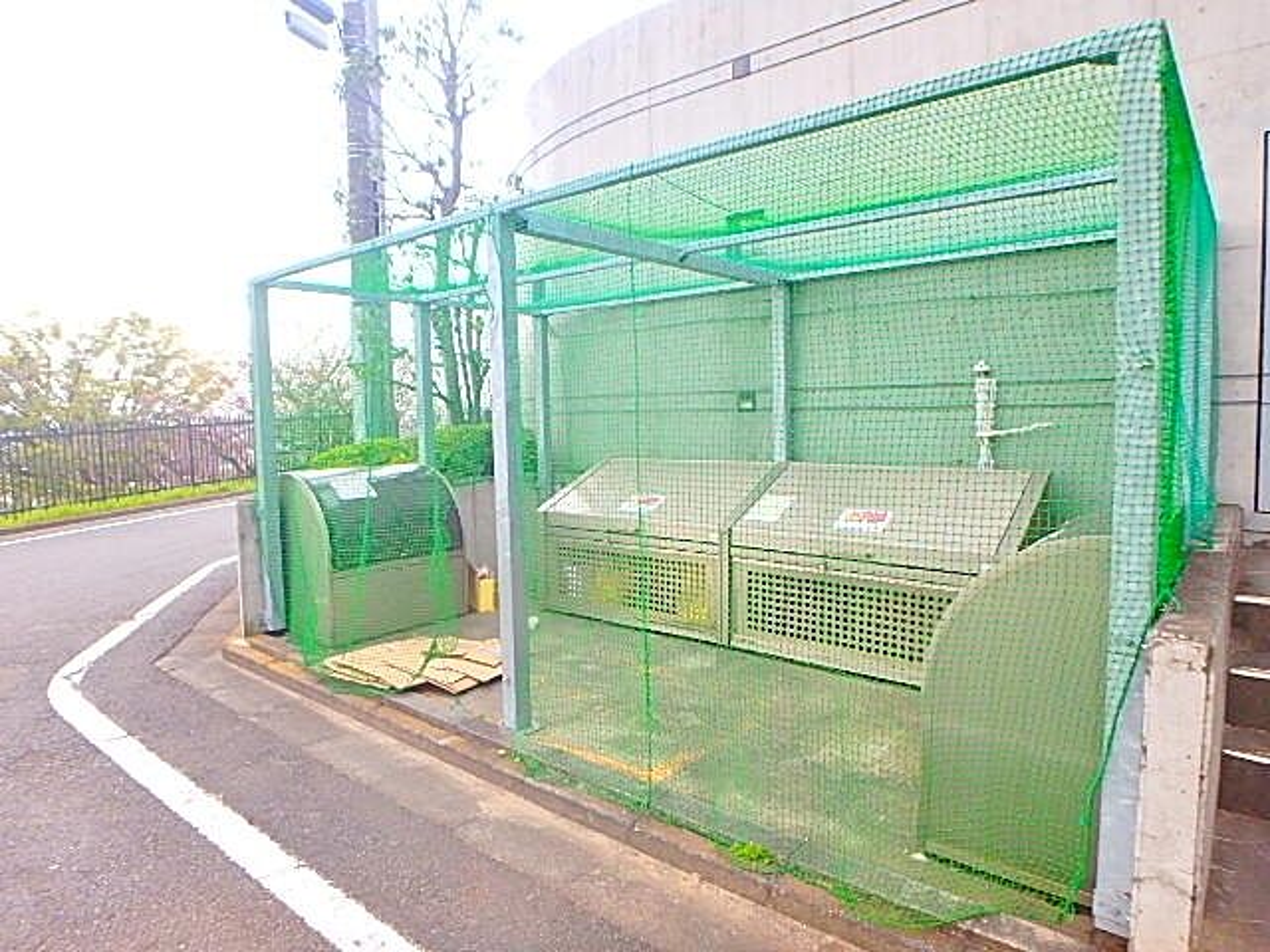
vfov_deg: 63.4
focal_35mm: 21
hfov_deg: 79.0
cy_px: 476
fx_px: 770
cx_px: 635
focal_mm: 3.7
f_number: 3.5
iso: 200
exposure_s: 1/40
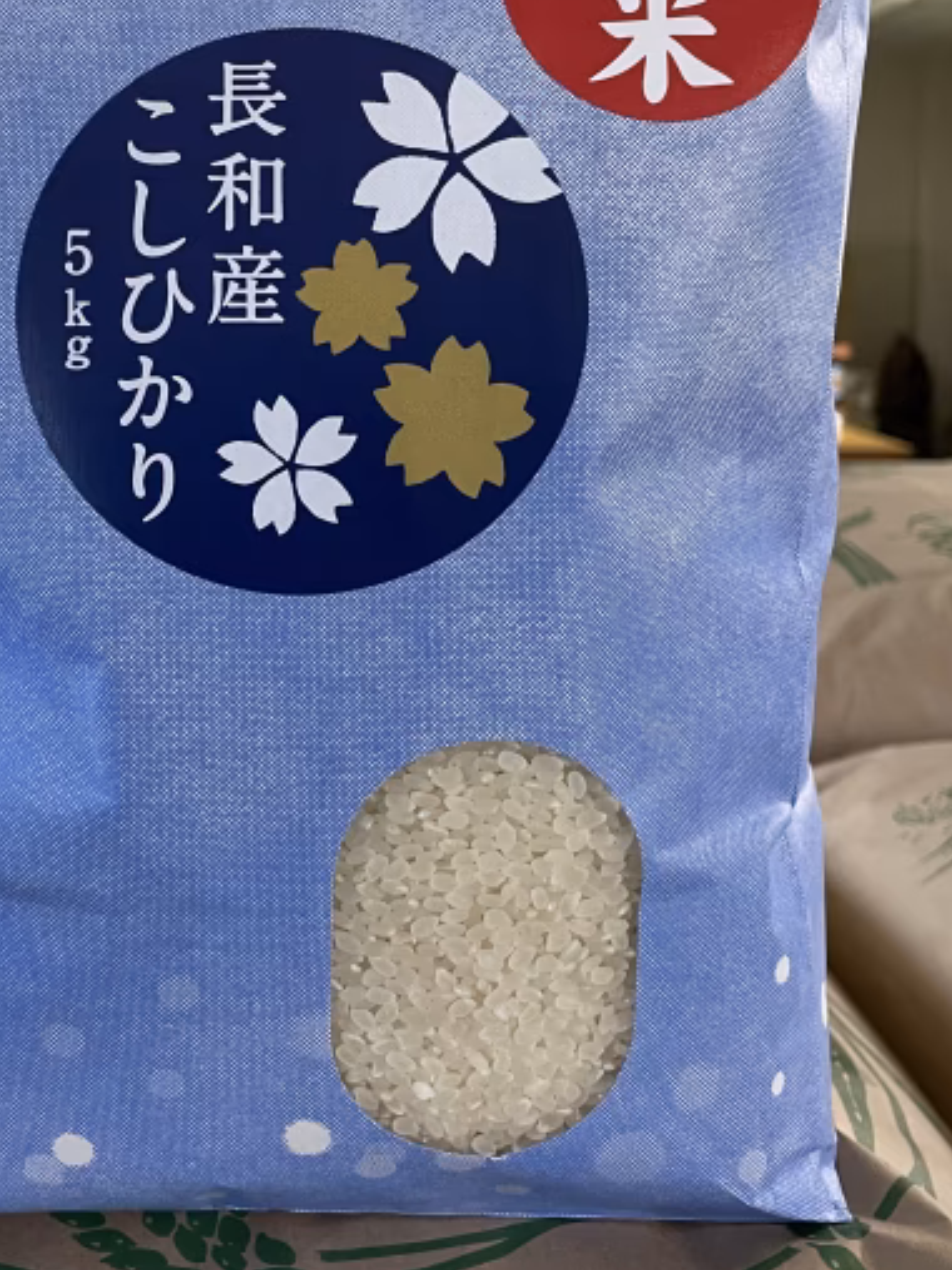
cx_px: 311
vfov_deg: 45.2
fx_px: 1504
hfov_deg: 34.8
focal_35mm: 41
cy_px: 441
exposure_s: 1/60
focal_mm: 4.2
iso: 200
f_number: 1.6
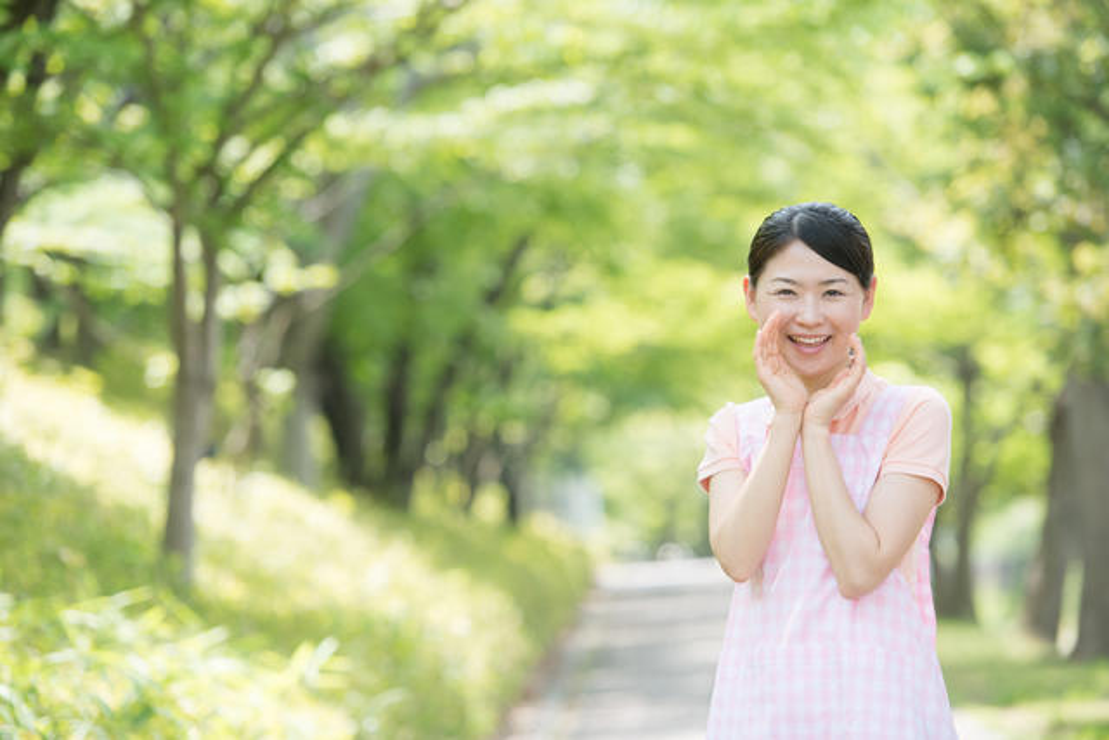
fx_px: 4468
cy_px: 370
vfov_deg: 9.5
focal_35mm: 145
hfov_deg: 14.2
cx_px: 554
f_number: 3.5
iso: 100
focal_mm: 145
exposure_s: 1/160
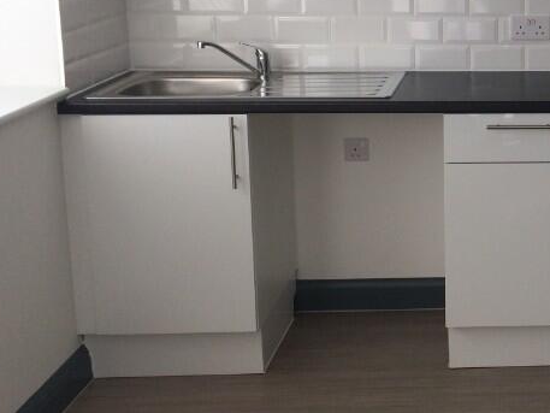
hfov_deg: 27.4
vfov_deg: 22.3
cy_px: 88
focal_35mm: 65
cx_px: 597
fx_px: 1033
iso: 32
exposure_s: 1/380
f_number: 2.2
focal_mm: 4.15
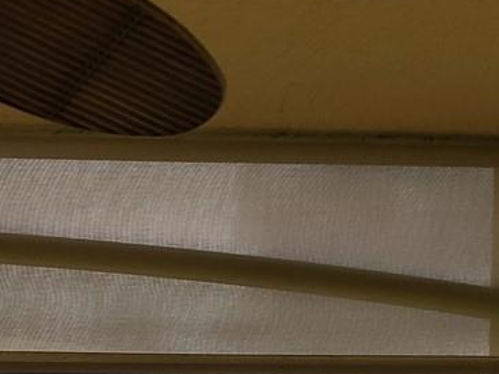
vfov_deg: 11.5
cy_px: 795
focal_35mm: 113
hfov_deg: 15.0
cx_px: -411
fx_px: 1629
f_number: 1.8
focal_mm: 5.4
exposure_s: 1/2054
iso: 40
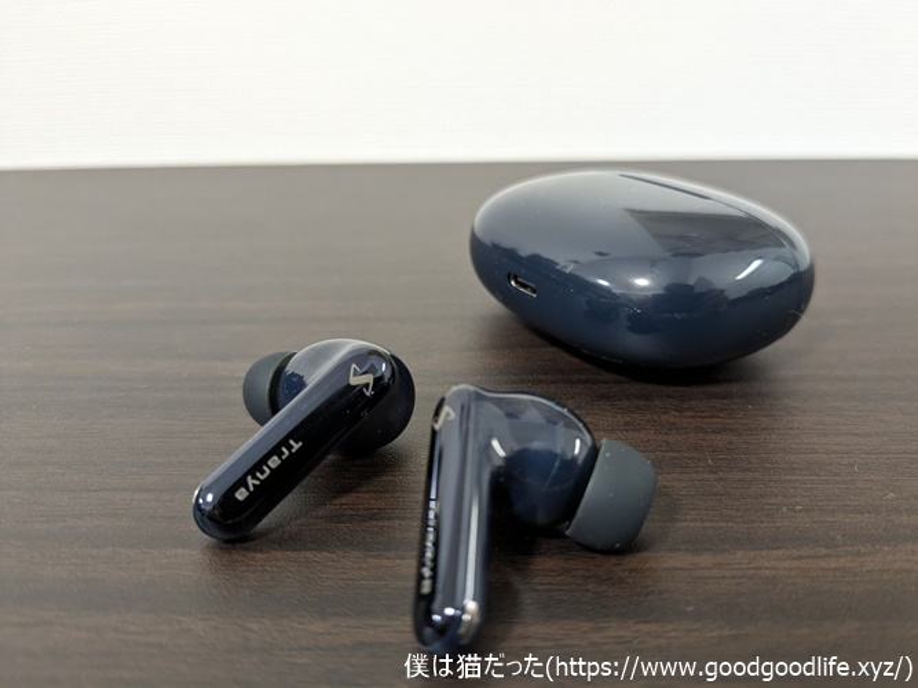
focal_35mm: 27
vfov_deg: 51.3
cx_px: 459
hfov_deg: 65.3
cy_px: 344
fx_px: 716
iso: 150
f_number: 1.73
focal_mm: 4.38
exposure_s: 1/25
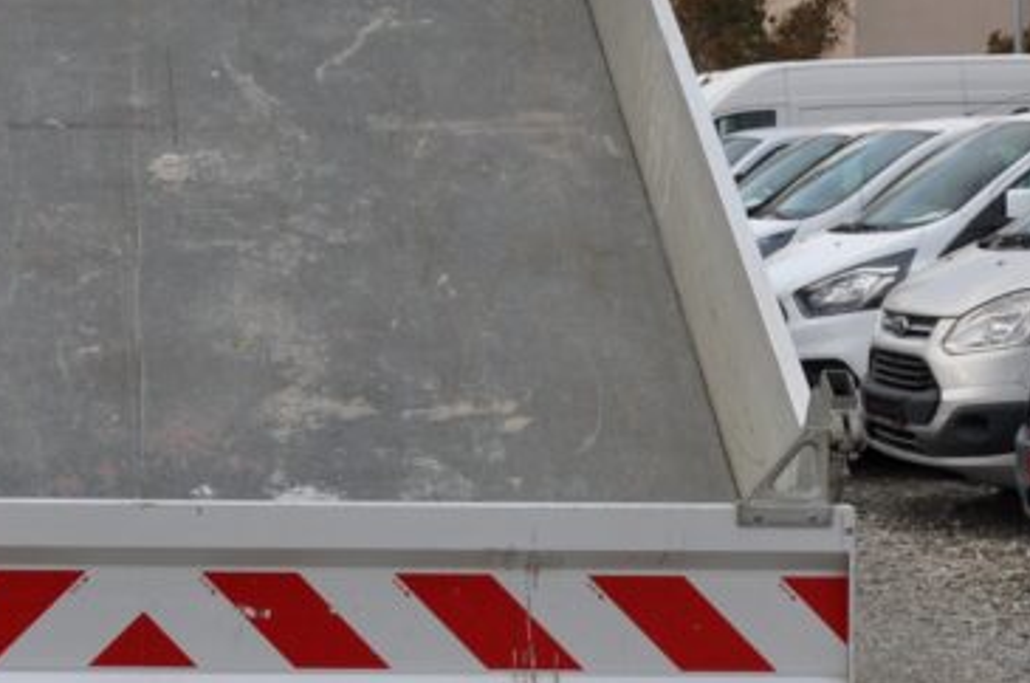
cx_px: 144
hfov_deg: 19.9
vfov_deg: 13.4
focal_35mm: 101
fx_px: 2885
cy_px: 79
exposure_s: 1/250
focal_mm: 24
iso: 500
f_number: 8
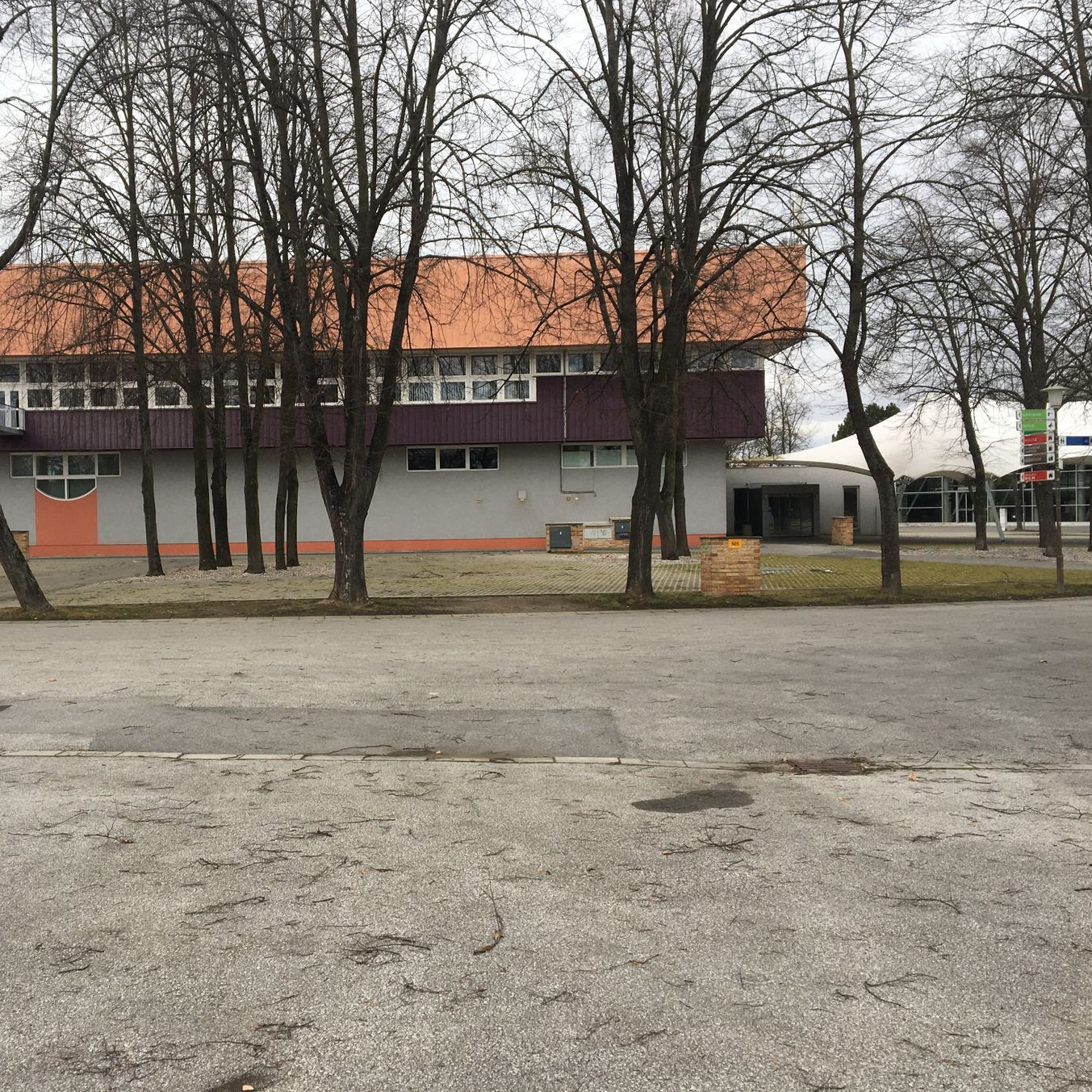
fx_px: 1249
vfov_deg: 47.2
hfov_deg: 46.6
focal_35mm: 35
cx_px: 379
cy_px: 536
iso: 25
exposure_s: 1/319
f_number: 2.2
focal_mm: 4.15
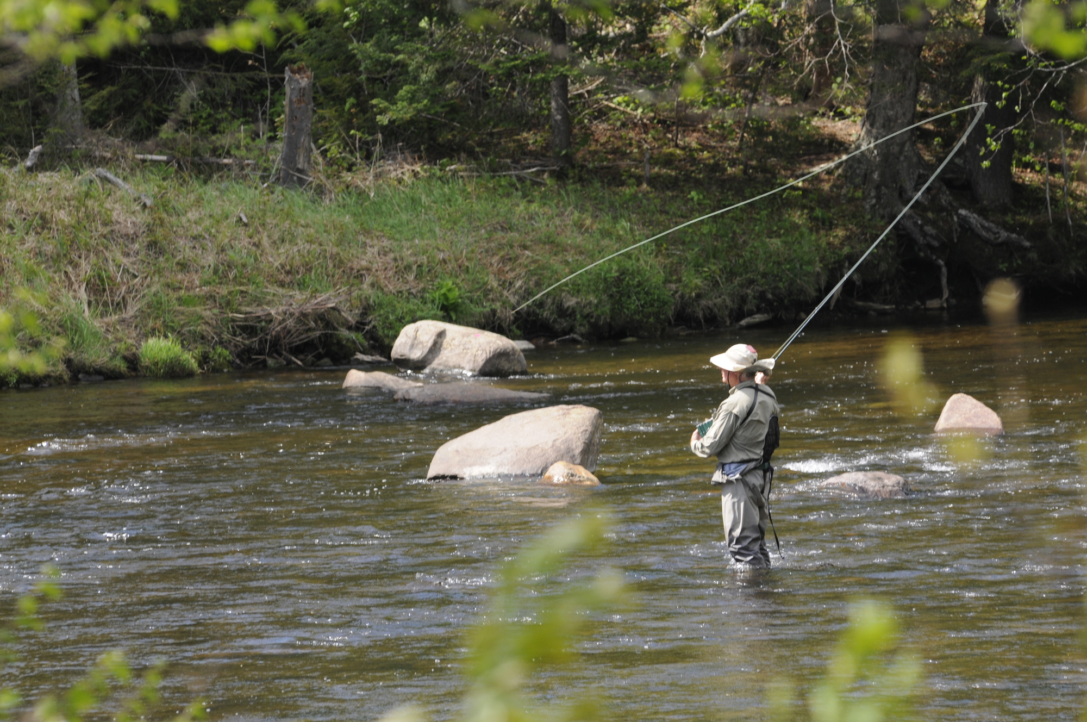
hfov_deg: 6.9
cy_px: 361
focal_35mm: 300
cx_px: 544
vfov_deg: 4.6
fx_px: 9046
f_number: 7.1
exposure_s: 1/400
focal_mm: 200
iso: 320
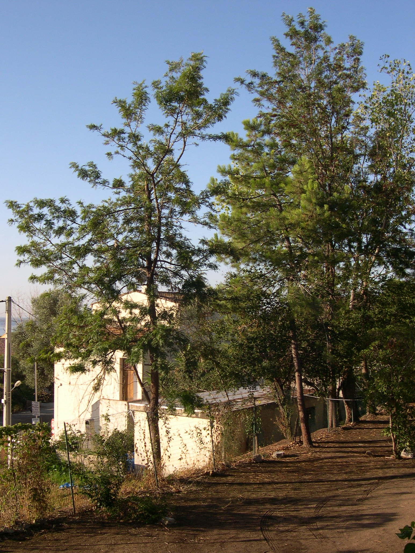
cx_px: 208
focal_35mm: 38
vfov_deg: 49.0
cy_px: 276
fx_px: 607
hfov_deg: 37.7
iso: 100
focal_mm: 8
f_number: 7.6
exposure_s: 1/123
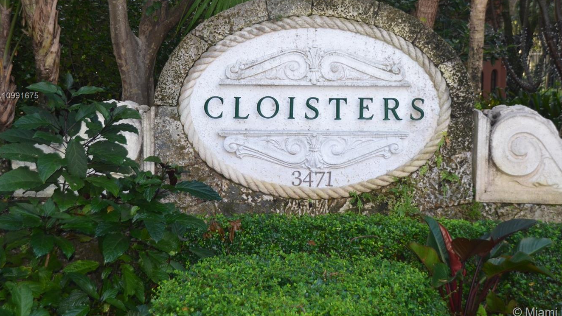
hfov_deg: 29.3
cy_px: 96
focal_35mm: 72
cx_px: 311
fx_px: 1073
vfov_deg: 16.7
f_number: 4.2
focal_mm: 38
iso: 280
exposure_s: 1/125
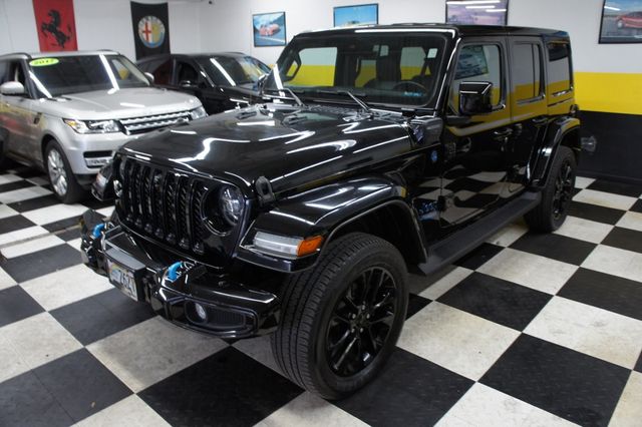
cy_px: 214
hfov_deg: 67.4
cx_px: 321
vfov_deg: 47.9
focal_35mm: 27
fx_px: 481
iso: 320
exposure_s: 1/30
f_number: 3.5
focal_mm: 18
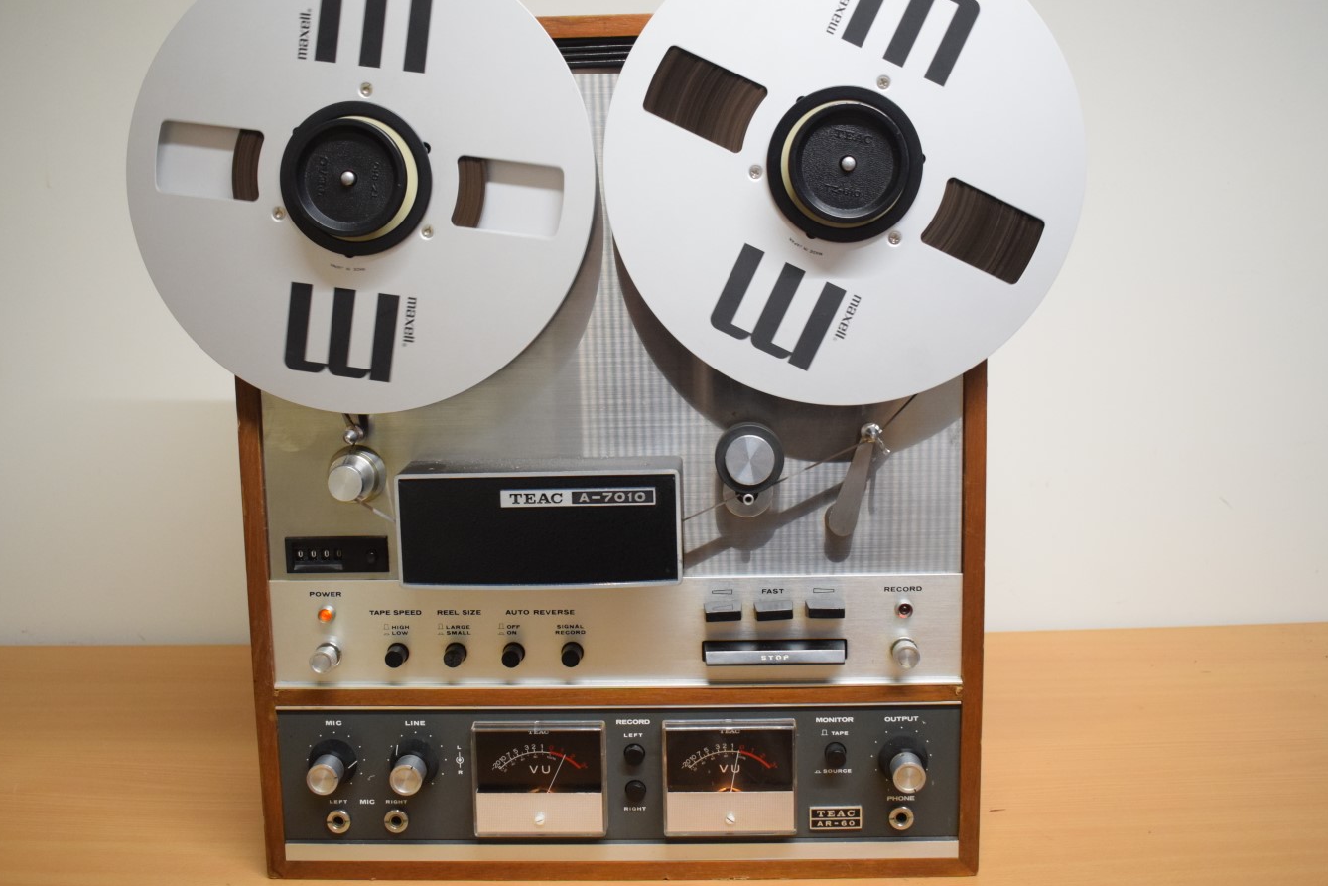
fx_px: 1365
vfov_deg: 35.9
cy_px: 399
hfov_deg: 51.9
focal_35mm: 37
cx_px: 653
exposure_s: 1/125
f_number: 4
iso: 1800
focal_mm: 22
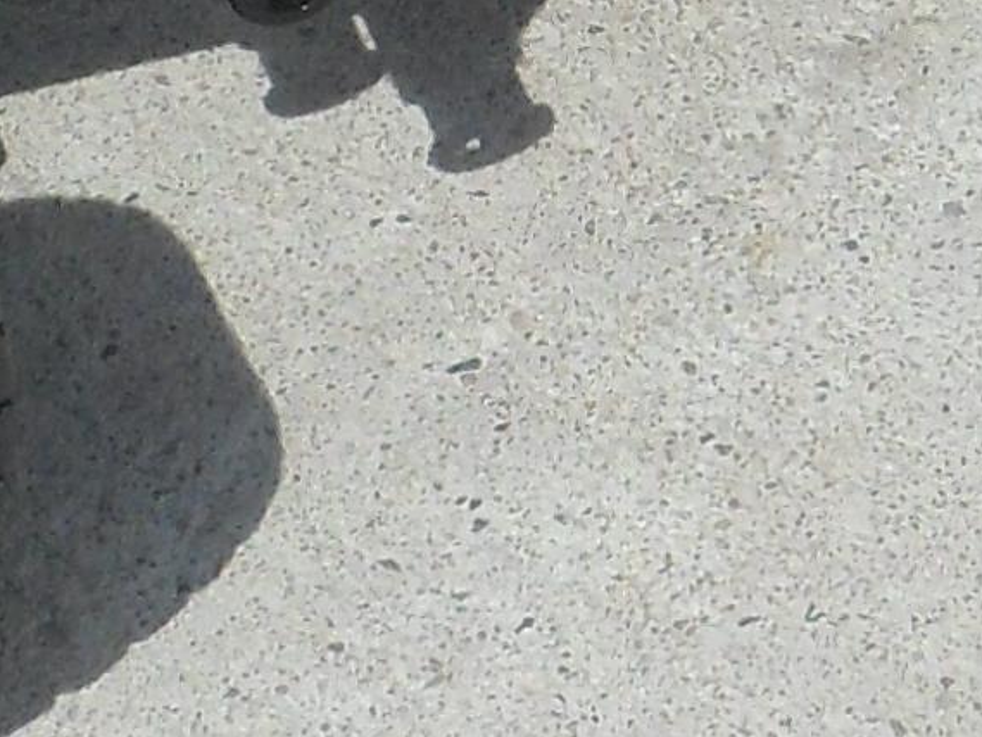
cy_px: -963
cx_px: 549
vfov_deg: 3.7
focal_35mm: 395
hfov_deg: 5.0
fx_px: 11208
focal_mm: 8.1
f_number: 12.1
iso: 80
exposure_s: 1/180
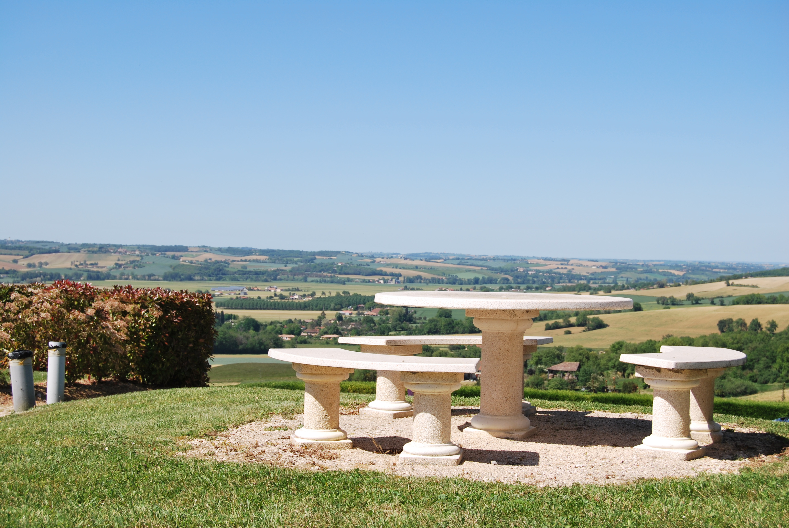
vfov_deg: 23.8
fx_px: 1251
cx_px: 394
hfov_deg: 35.0
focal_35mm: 57
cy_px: 264
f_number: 9
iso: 100
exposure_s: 1/320
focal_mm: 38
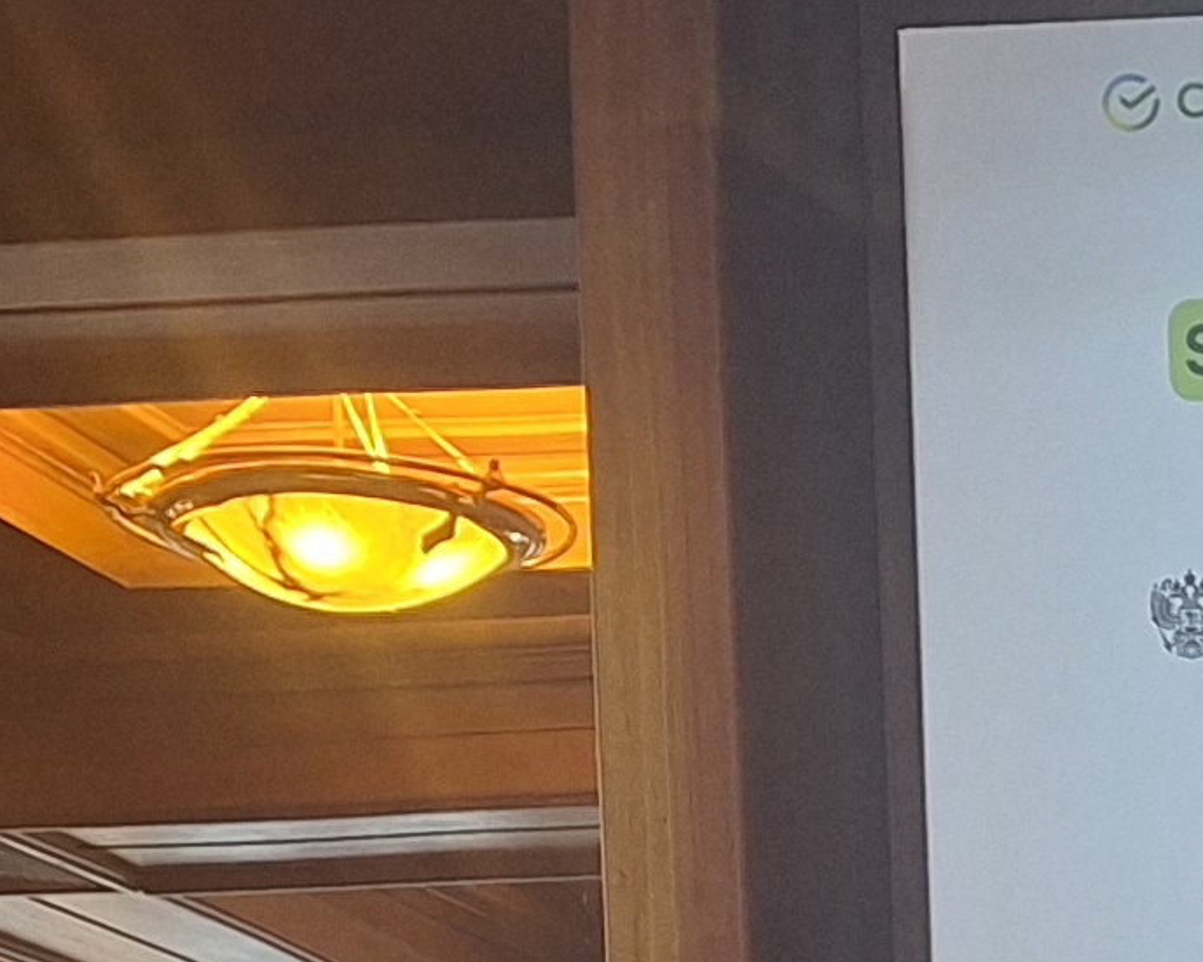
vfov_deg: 10.1
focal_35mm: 133
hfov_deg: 13.2
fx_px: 4735
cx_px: 2079
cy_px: 2331
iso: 100
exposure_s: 1/50
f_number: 1.8
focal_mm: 5.54
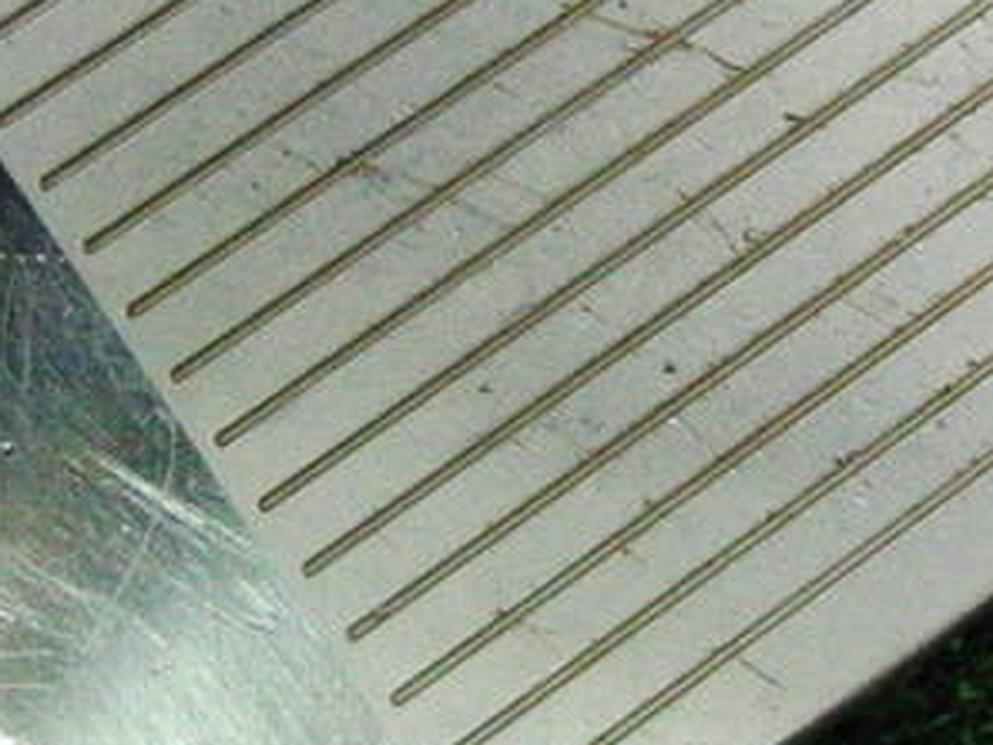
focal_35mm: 80
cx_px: 627
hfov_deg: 24.3
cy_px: 151
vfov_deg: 18.3
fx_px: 2295
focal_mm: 6.42
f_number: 3.6
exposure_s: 1/500
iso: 3200
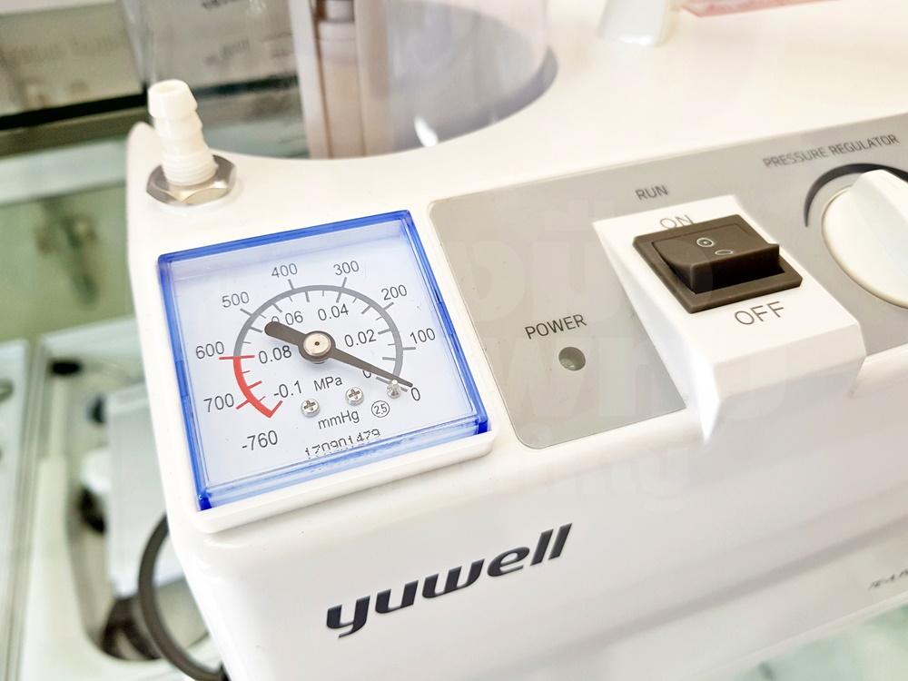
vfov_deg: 53.1
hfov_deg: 67.3
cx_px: 454
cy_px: 340
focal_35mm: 26
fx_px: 682
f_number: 1.7
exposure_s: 1/100
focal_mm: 4.3
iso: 50
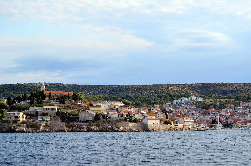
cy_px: 83
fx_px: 730
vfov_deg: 13.0
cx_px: 126
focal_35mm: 105
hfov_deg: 19.5
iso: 640
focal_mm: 70
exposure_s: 1/4000
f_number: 4.5
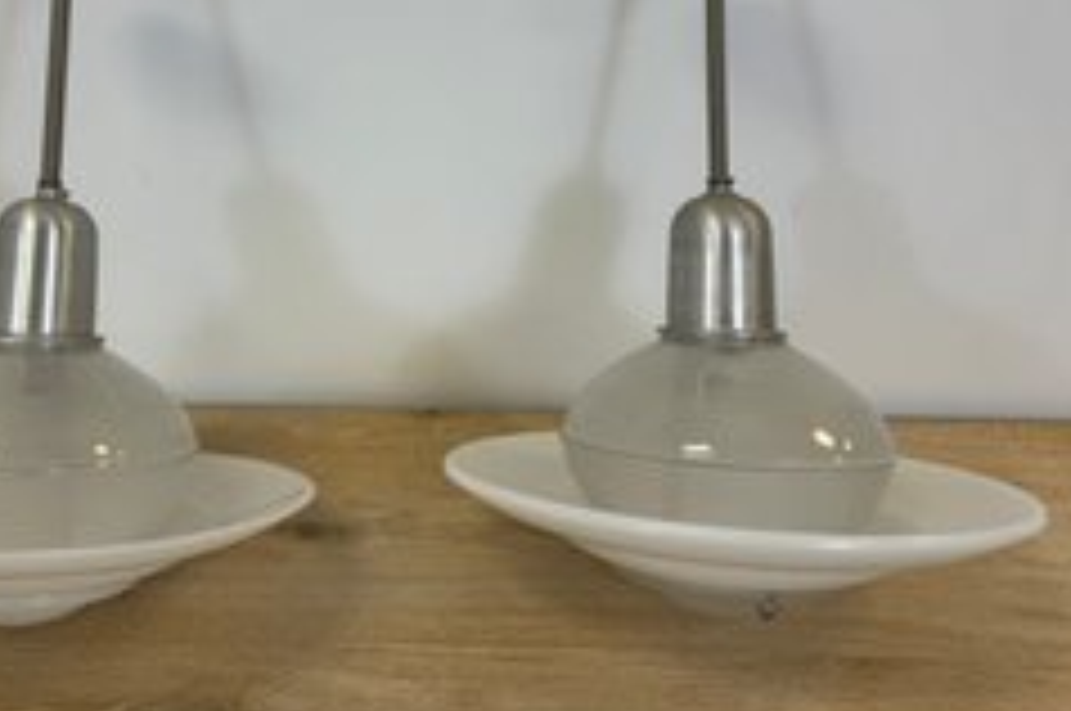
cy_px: 200
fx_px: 1070
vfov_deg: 36.1
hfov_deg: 52.8
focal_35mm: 36
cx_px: 425
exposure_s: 1/120
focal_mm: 6.86
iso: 64
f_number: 1.78
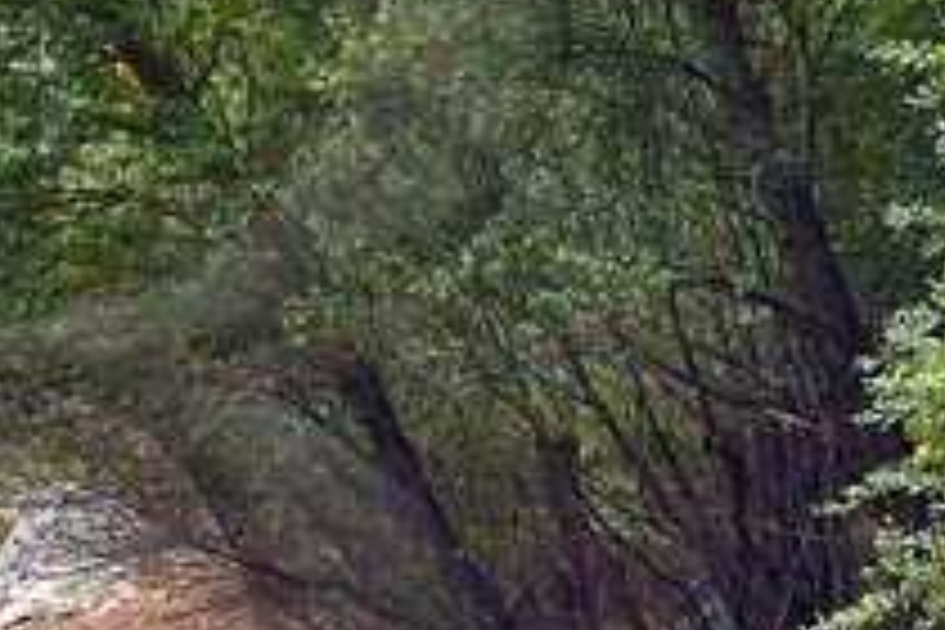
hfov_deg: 2.0
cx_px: -508
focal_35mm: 1028
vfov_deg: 1.3
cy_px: 382
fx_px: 26983
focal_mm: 135
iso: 800
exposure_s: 1/250
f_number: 9
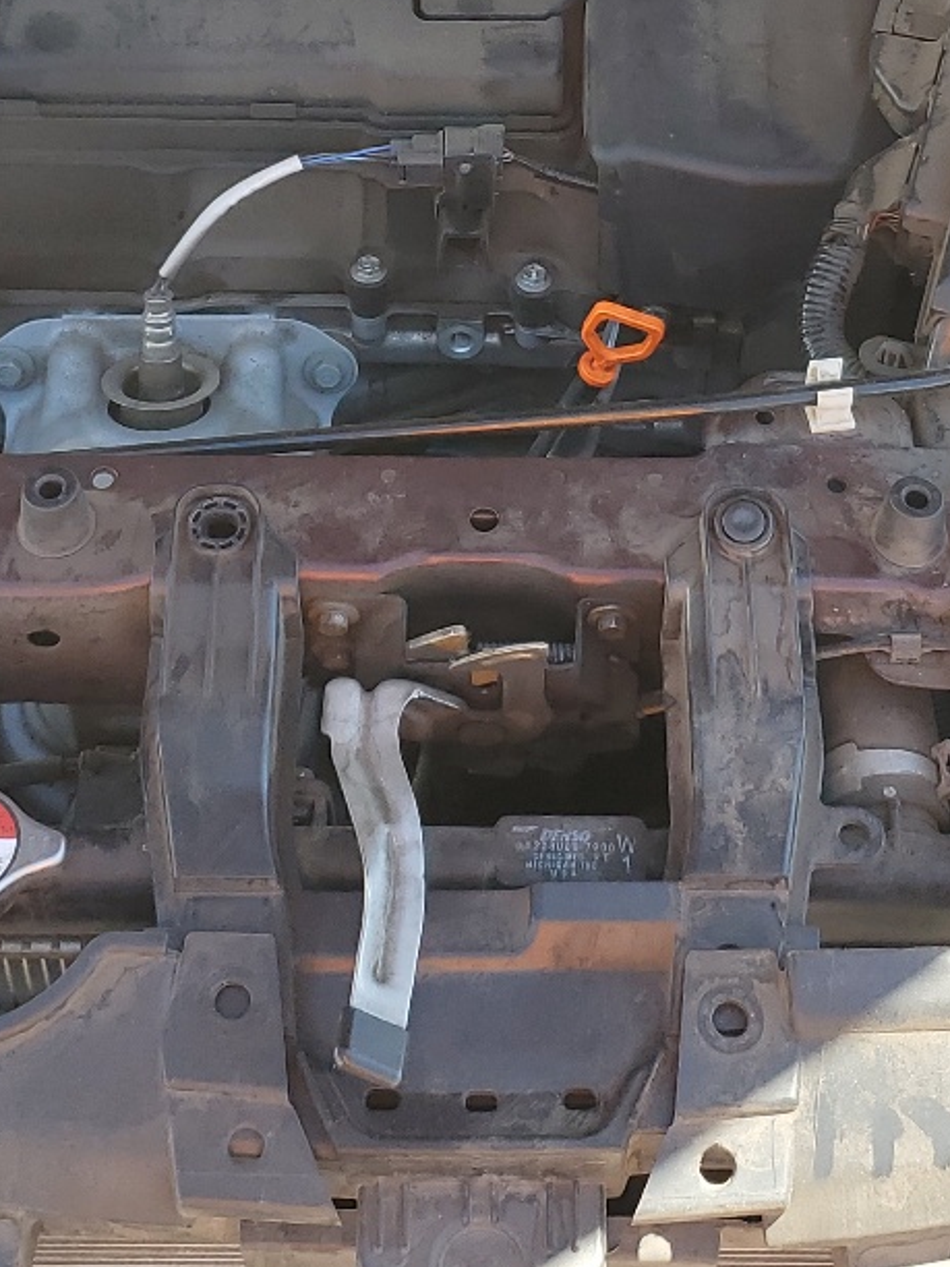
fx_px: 2488
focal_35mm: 68
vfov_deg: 27.5
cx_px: 511
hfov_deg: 21.6
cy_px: 120
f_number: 1.5
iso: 50
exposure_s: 1/345
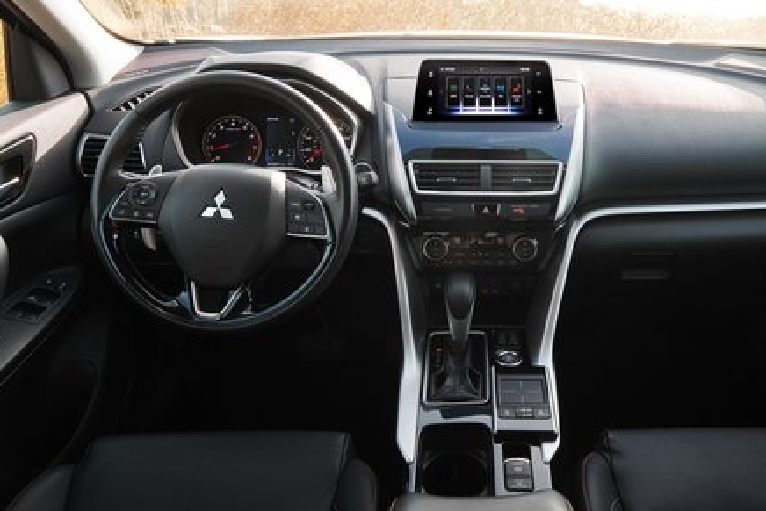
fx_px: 702
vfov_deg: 39.9
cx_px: 488
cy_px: 212
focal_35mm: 33
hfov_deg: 56.4
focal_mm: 24
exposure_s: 1/200
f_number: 8
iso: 800
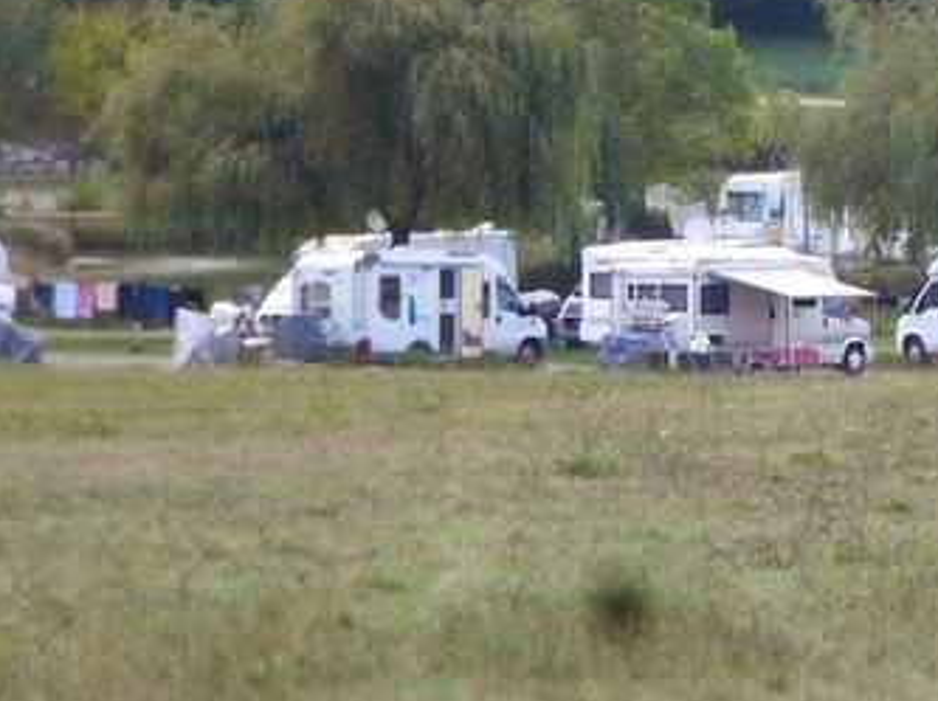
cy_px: 93
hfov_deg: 5.6
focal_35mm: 356
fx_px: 9636
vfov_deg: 4.2
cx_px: 755
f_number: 5.4
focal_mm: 30.1
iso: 100
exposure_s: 1/160
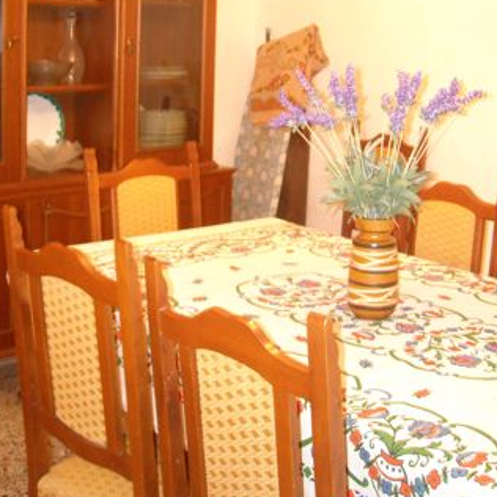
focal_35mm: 52
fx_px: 845
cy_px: 146
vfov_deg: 32.4
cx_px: 267
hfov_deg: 32.8
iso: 436
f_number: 2.8
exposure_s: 1/8
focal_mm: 5.7
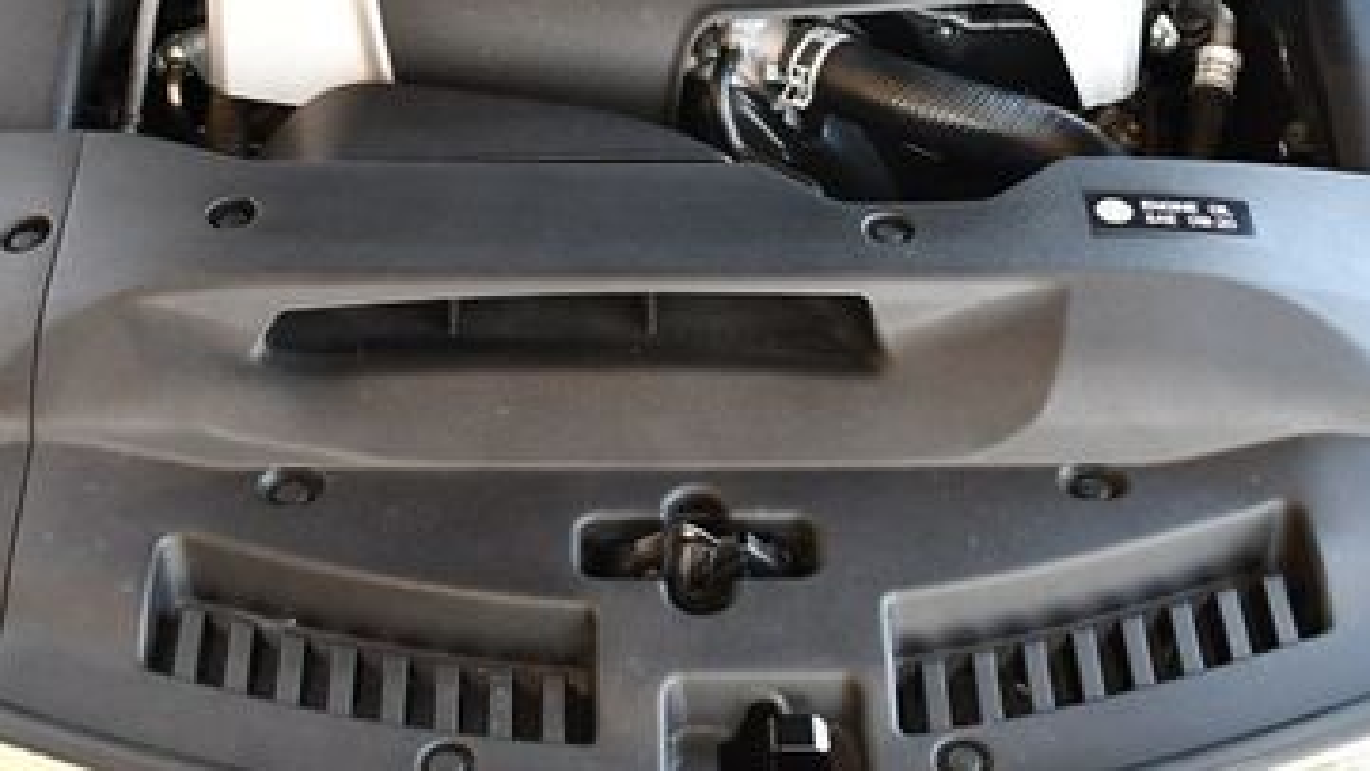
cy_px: 68
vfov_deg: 17.7
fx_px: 2434
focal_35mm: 67
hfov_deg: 31.4
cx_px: 660
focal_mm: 18
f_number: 3.5
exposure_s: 1/160
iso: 800
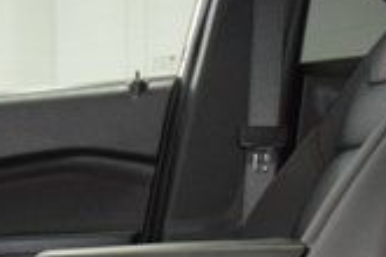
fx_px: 1126
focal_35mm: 105
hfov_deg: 16.9
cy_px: 410
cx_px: -257
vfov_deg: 12.3
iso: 2500
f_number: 3.5
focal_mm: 18
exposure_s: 1/60
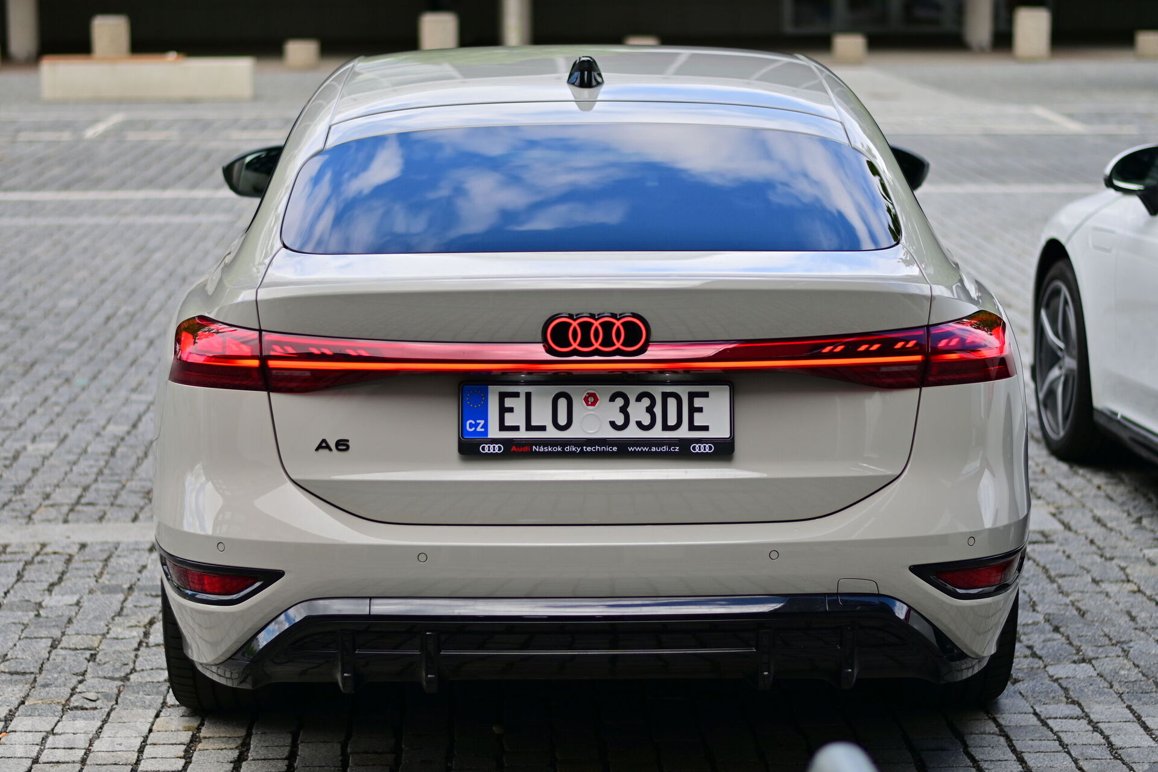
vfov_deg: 18.2
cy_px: 386
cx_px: 579
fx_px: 2412
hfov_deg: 27.0
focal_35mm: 75
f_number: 1.8
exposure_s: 1/2500
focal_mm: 50
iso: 100
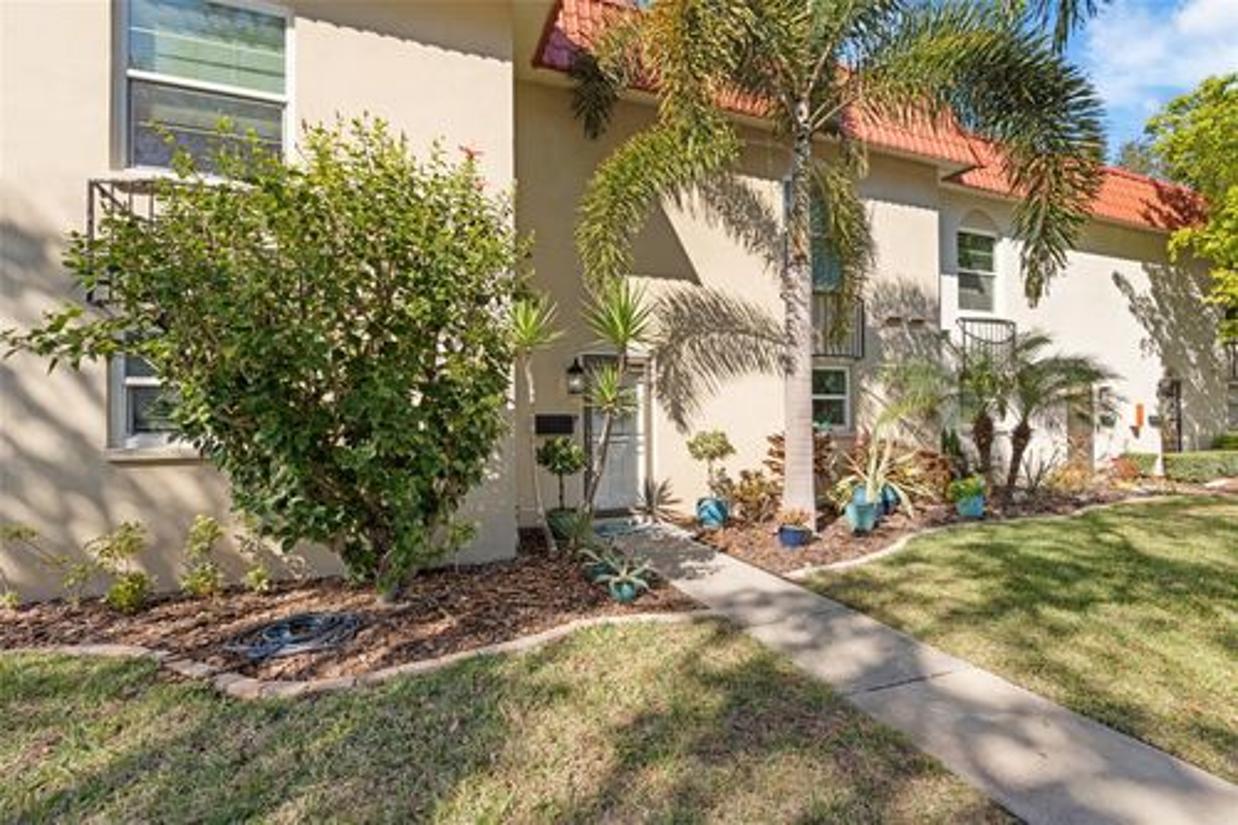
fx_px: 550
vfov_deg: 73.7
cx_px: 619
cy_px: 412
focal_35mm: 16
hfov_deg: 96.8
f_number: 6.3
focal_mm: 16
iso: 100
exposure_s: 1/50
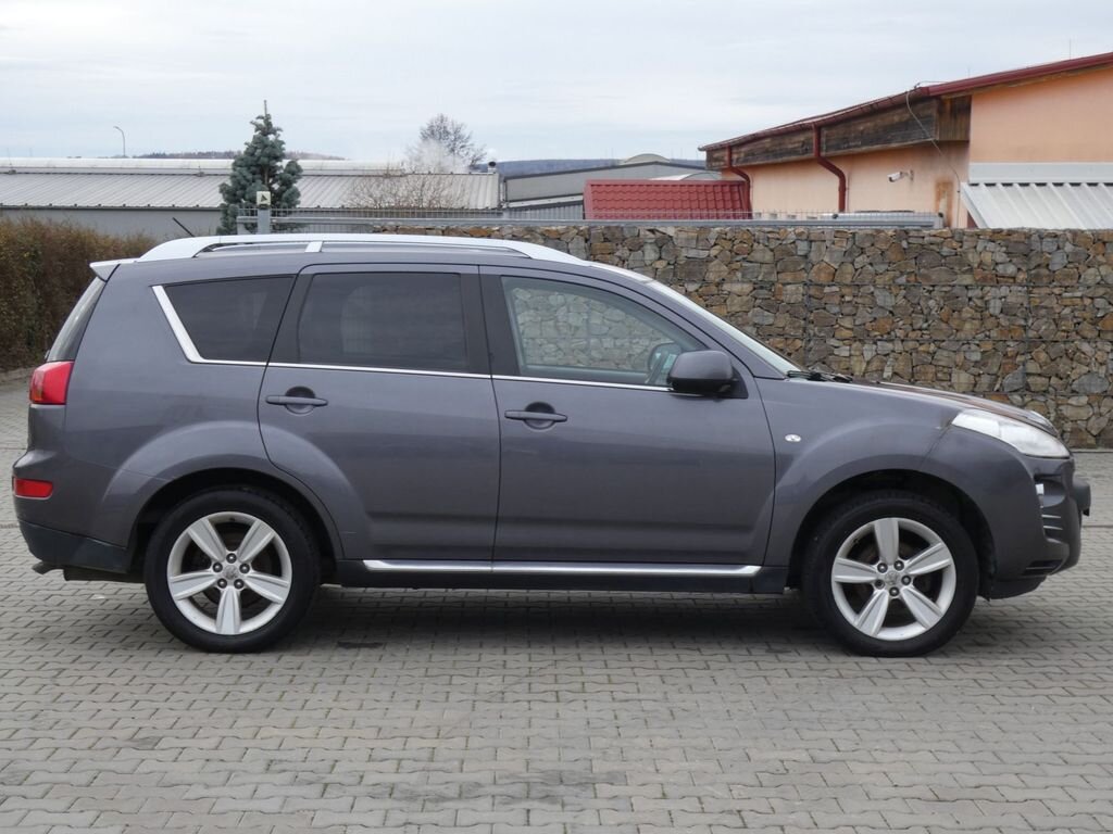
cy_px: 417
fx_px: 1768
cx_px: 556
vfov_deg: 26.6
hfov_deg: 34.9
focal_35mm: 55
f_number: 5.6
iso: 80
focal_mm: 9.9
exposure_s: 1/80
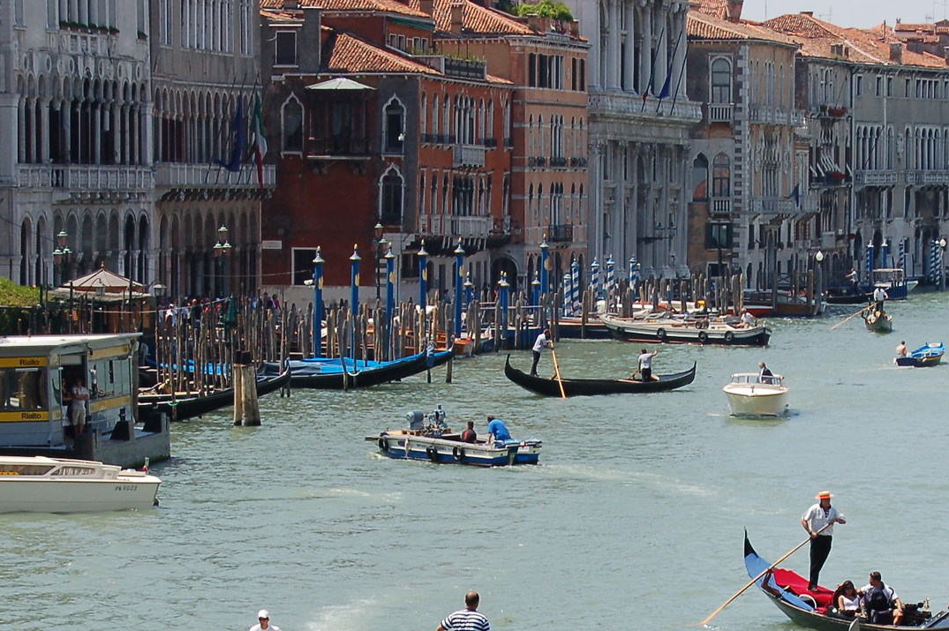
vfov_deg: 7.4
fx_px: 4850
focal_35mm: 184
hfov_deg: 11.2
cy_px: 643
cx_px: 585
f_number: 8
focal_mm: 55
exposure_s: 1/250
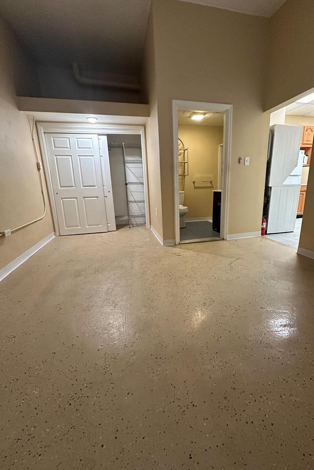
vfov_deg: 100.4
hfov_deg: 77.2
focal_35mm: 15
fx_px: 196
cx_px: 171
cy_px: 232
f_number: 2.2
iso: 400
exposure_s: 1/60
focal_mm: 2.22
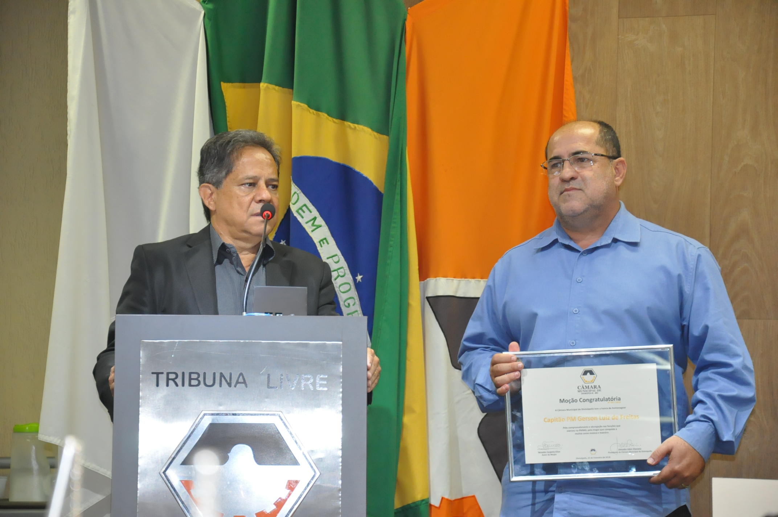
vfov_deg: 11.4
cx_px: 389
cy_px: 258
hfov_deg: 17.1
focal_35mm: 120
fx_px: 2590
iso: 2000
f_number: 5.3
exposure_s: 1/60
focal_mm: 80
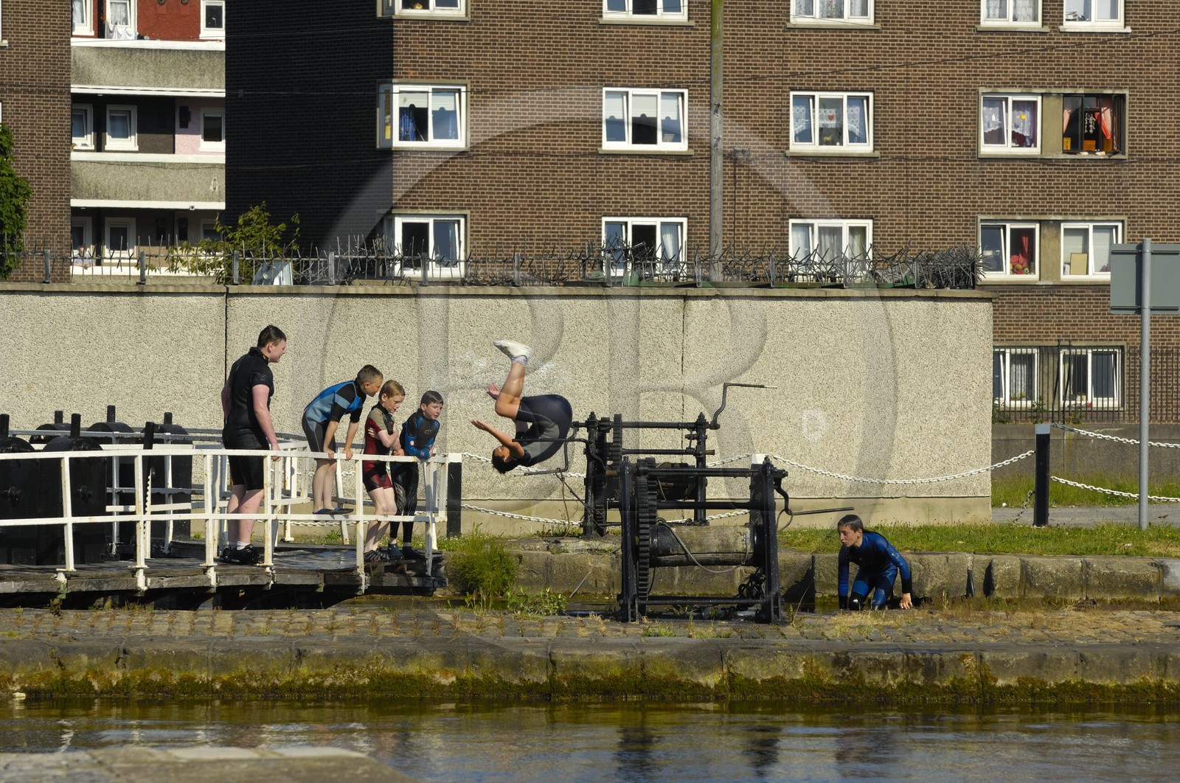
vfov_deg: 5.1
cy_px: 392
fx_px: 8837
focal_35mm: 270
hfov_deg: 7.6
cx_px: 590
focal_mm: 180
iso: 100
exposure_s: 1/400
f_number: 9.5
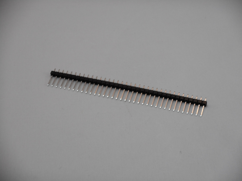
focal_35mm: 117
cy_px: 90
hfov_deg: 16.8
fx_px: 818
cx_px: 121
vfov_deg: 12.7
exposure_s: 1/60
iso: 400
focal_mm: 20.9
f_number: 5.9
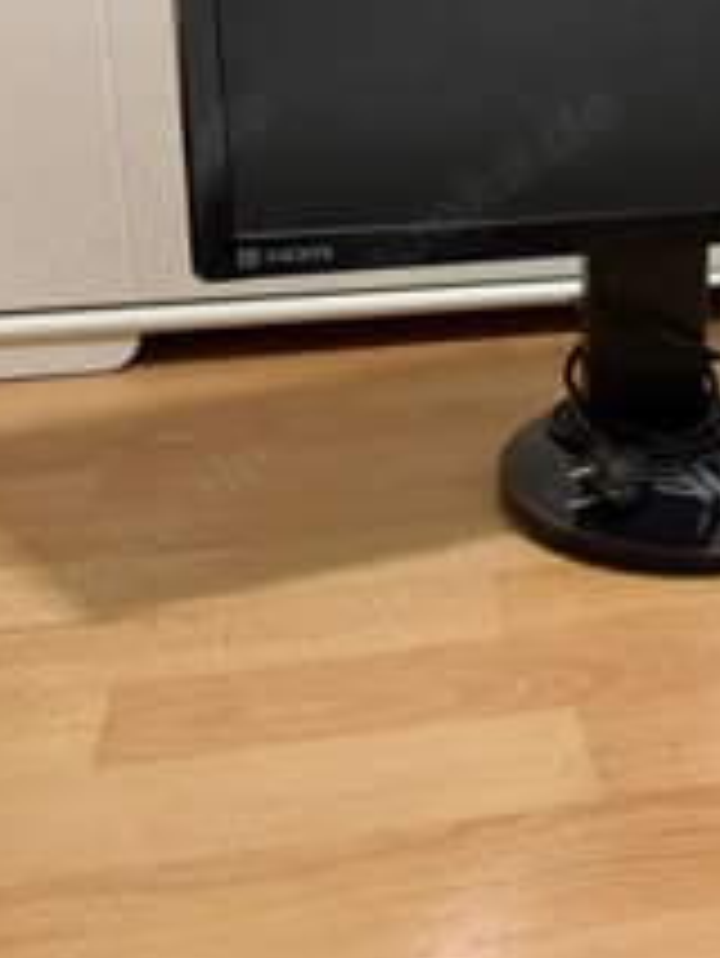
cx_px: 580
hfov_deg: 31.4
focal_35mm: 45
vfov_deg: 40.8
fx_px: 1247
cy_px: 238
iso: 800
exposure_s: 1/33
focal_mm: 6.76
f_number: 1.78
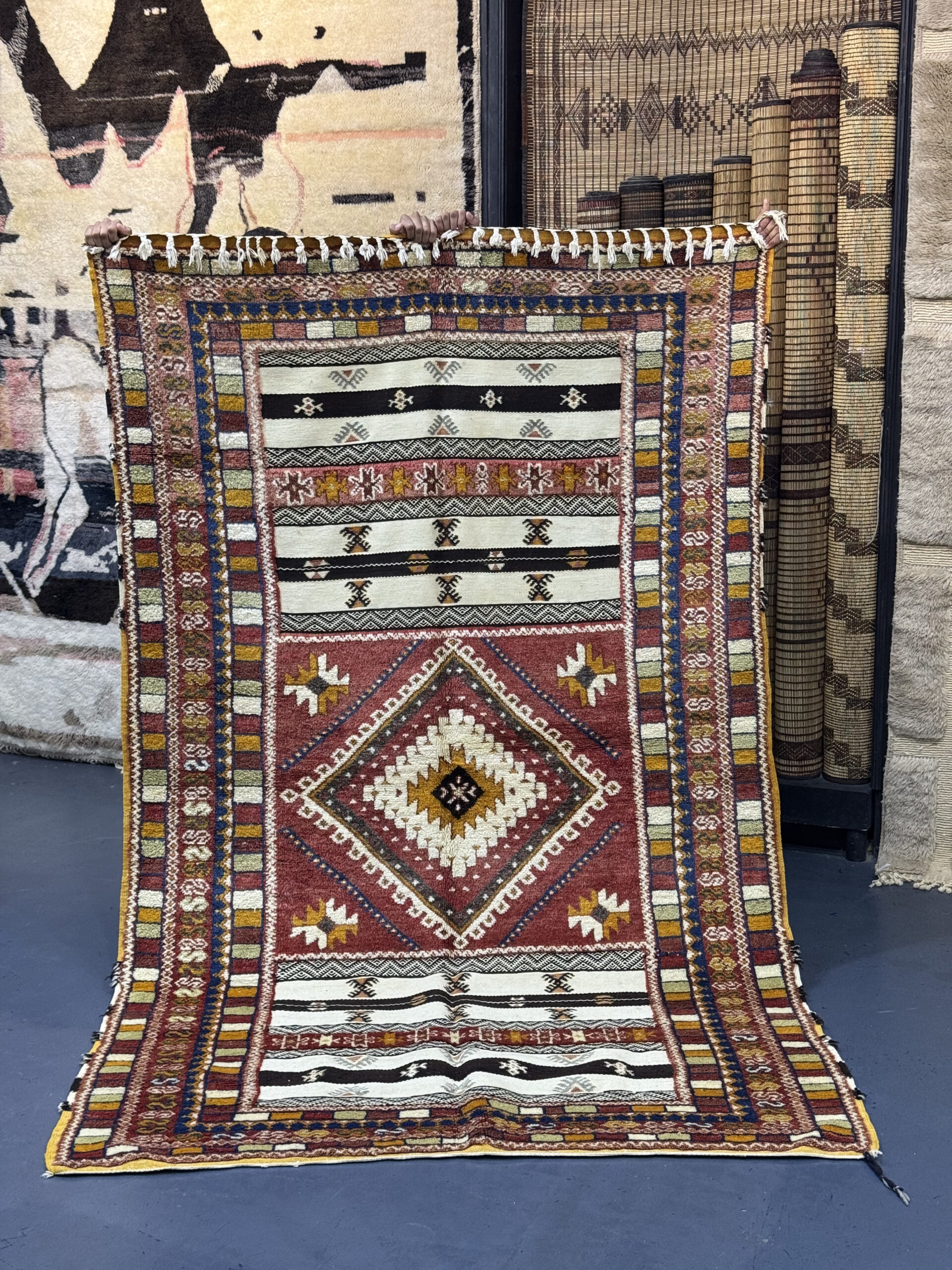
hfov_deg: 30.3
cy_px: 635
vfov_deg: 39.7
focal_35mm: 48
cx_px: 476
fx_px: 1760
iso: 125
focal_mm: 6.76
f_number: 1.78
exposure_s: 1/50
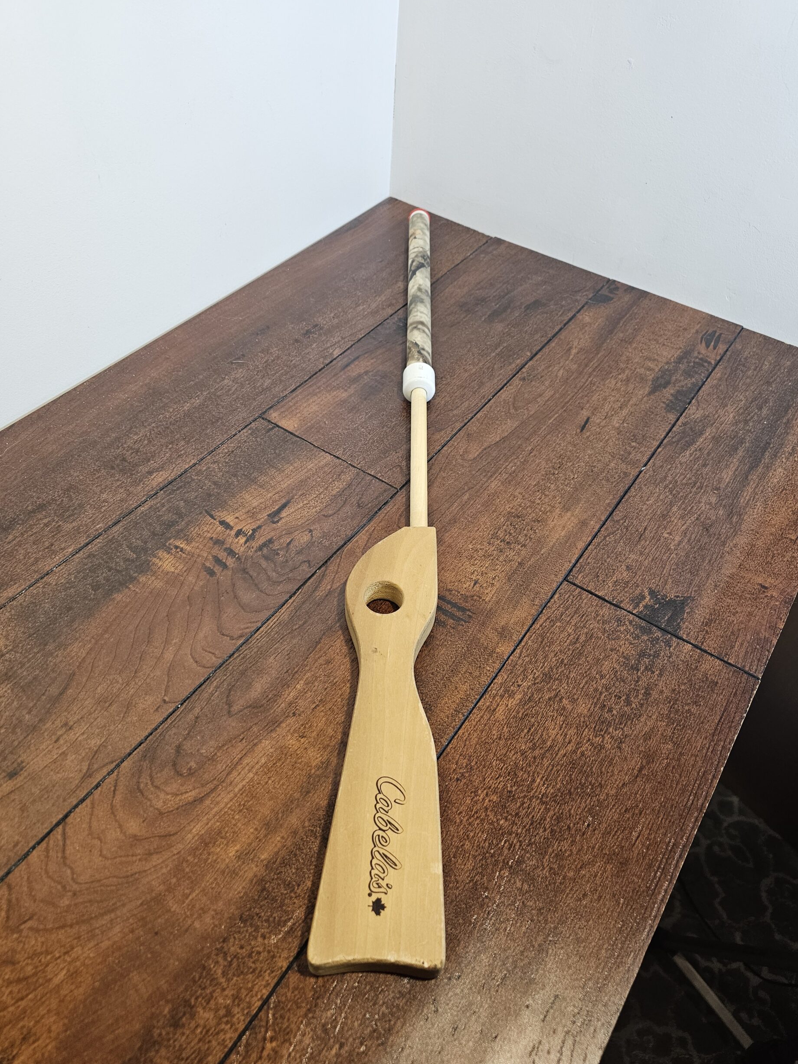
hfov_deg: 56.8
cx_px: 389
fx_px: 738
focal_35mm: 24
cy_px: 537
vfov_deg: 71.6
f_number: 1.7
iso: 250
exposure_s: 1/120
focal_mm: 6.3
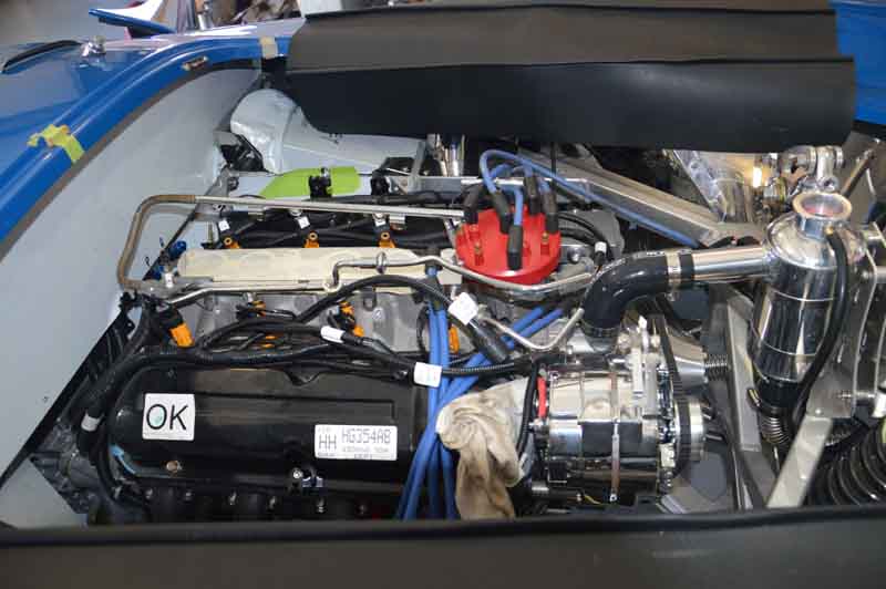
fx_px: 664
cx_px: 443
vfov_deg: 47.9
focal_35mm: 27
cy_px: 294
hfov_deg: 67.4
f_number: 3.5
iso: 450
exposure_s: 1/60
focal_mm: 18
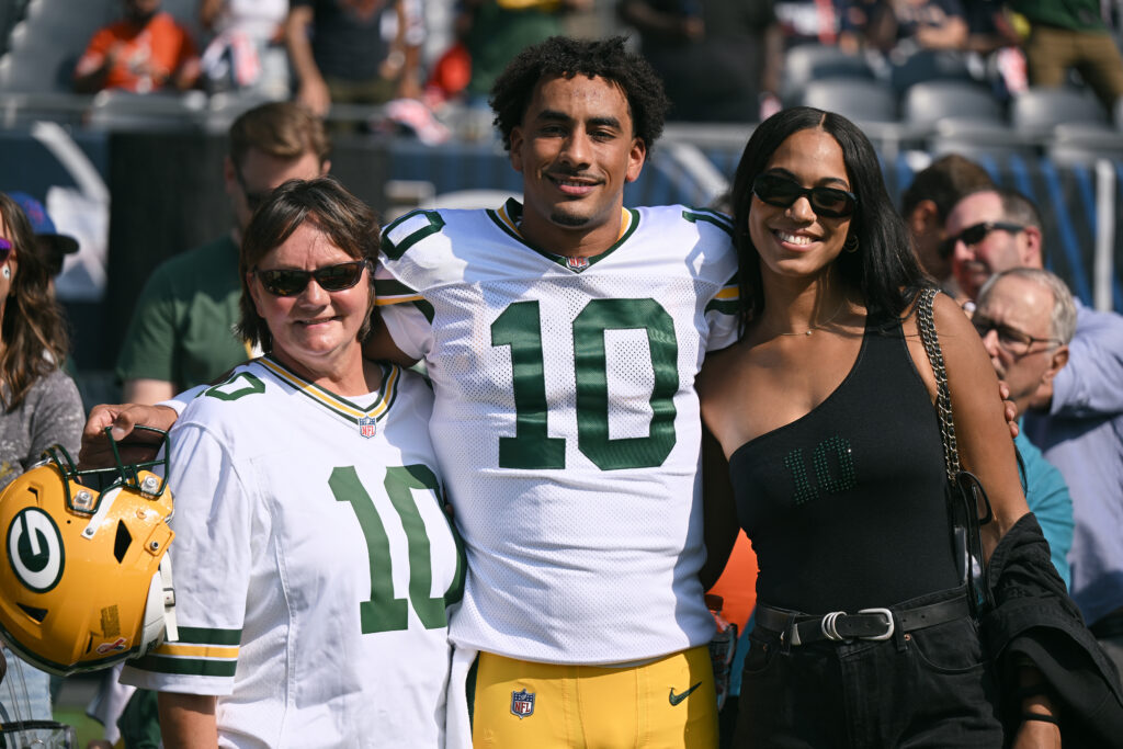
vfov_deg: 11.9
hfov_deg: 17.8
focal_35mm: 115
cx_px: 562
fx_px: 3588
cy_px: 374
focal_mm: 115
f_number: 2.8
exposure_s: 1/3200
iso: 125
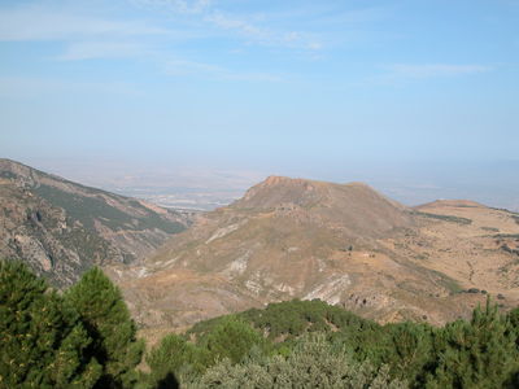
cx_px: 260
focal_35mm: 50
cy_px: 194
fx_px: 750
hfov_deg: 38.2
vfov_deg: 29.1
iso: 100
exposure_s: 1/340
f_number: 6.8
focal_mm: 12.7
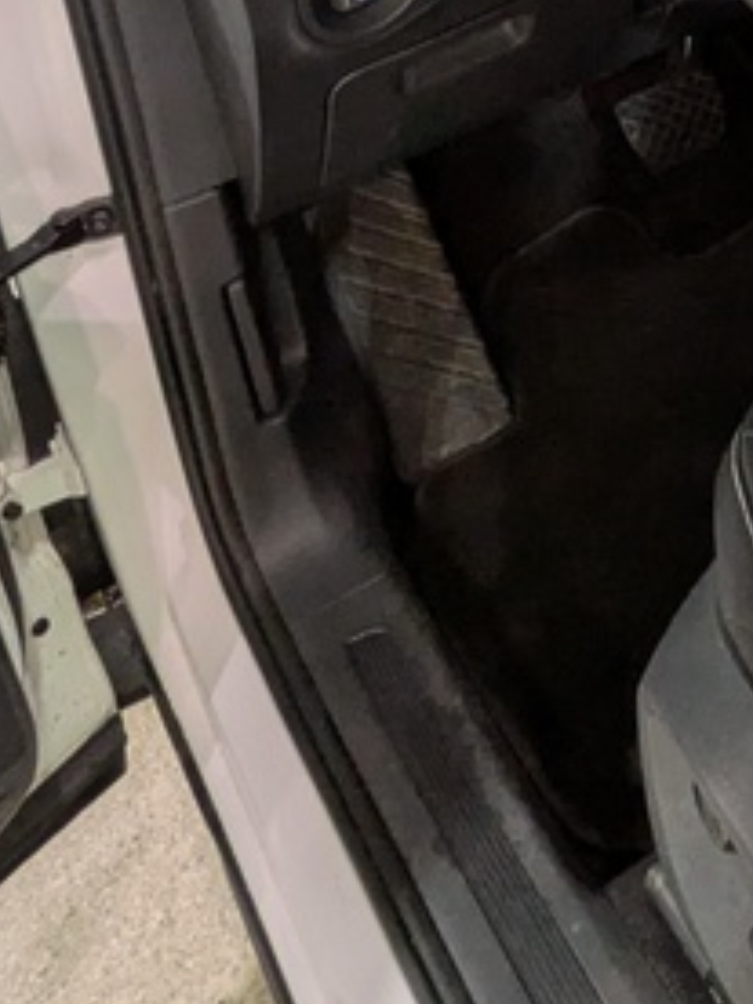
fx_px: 1508
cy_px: -164
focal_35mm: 52
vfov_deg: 31.6
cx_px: 935
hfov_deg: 24.9
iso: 71
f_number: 2.2
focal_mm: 1.83
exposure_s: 1/30
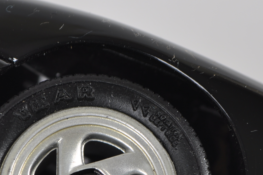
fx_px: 1461
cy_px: 191
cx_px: 102
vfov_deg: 6.8
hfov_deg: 10.3
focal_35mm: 200
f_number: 9
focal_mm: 55
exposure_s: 1/125
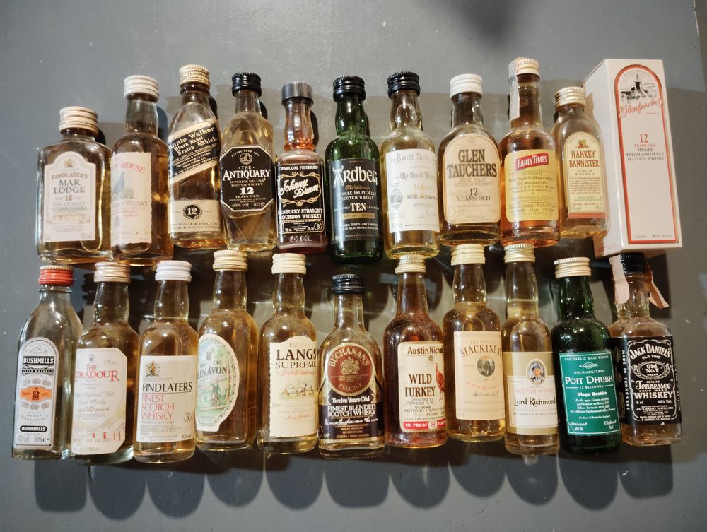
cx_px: 354
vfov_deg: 49.9
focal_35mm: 28
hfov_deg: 63.4
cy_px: 266
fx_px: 573
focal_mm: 4.22
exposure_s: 1/20
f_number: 1.8
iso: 1967
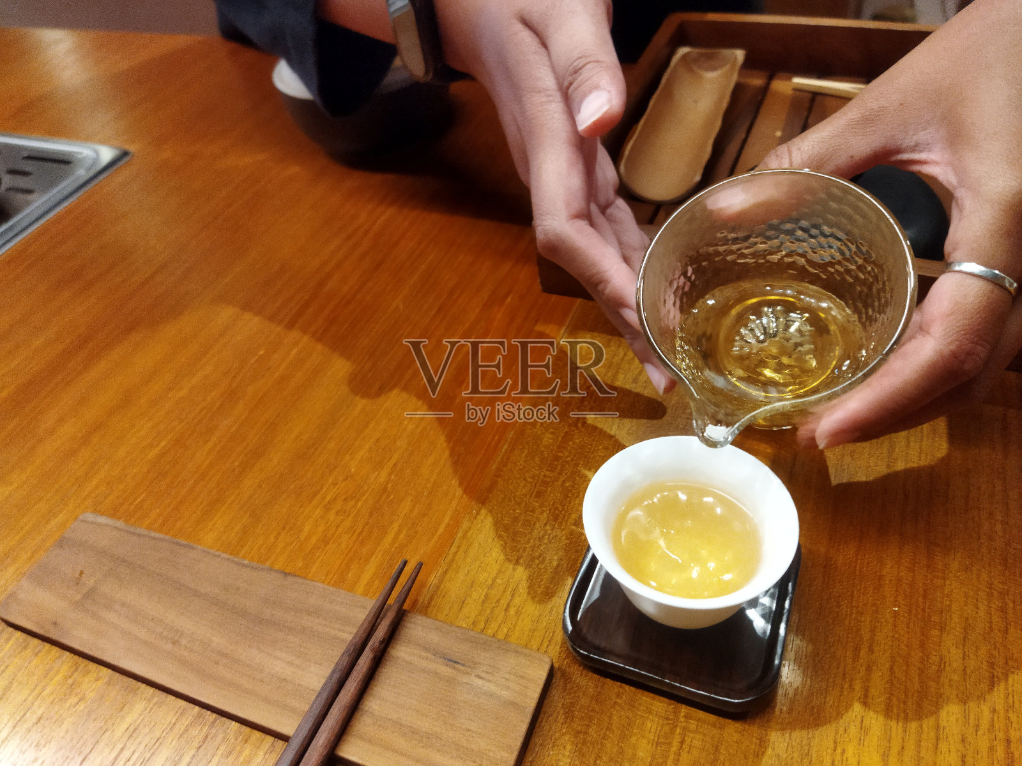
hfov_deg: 65.3
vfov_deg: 51.4
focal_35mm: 27
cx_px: 511
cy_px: 383
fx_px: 797
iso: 472
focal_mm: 4.71
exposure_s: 1/50
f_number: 1.79
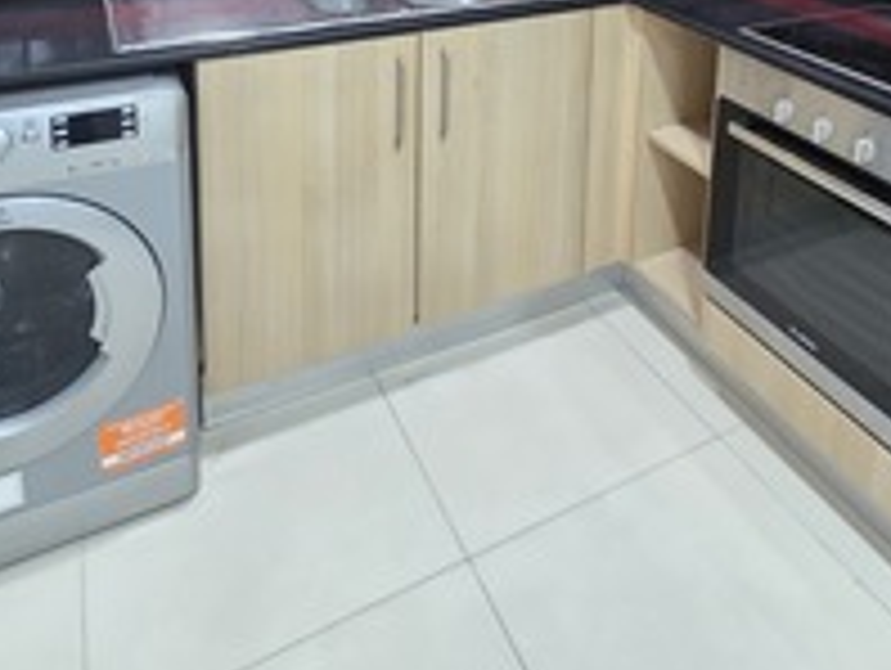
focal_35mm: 30
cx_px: 569
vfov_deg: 38.6
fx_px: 773
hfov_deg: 59.0
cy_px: -70
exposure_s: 1/50
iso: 500
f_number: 1.9
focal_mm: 2.2
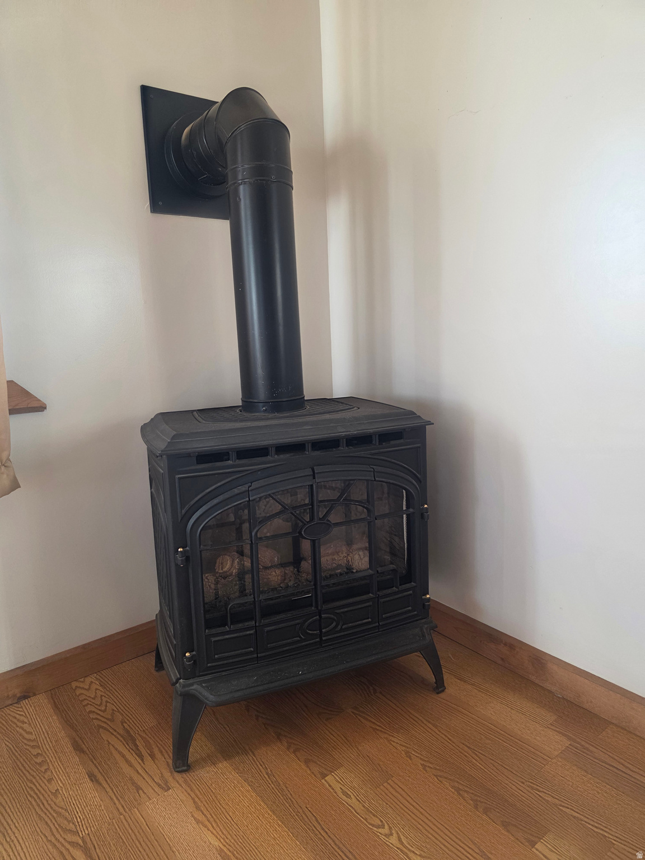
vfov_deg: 73.9
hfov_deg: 58.9
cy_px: 430
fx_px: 571
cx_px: 322
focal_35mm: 23
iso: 250
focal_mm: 6.3
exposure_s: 1/120
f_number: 1.7
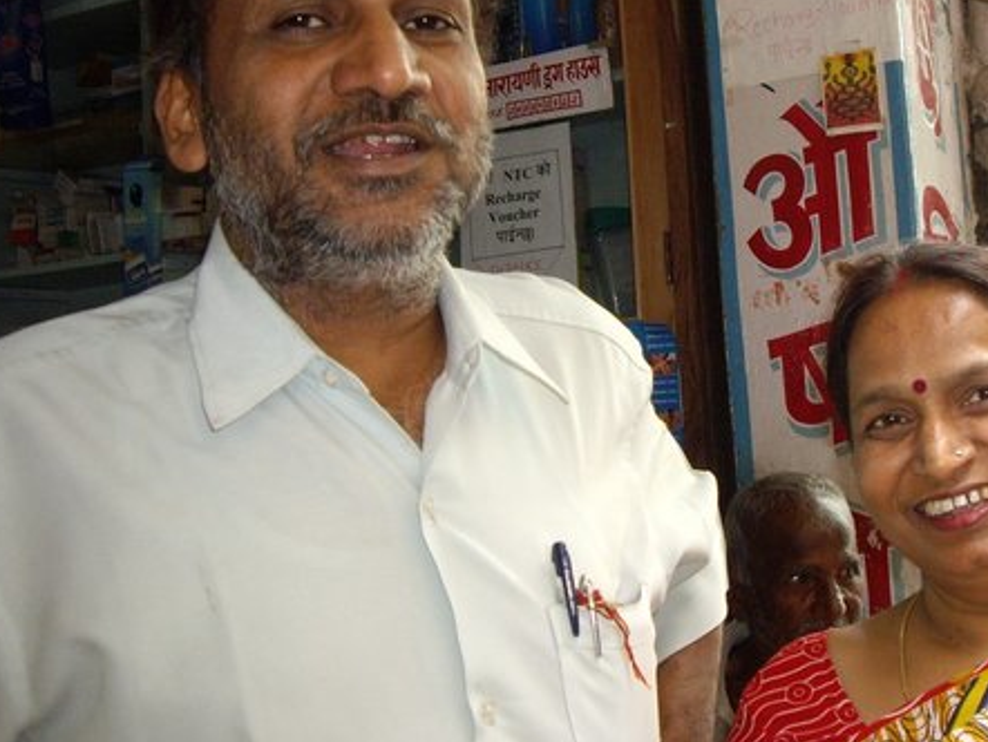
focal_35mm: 55
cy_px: 261
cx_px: 684
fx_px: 1571
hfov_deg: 34.5
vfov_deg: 26.5
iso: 200
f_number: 2.7
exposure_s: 1/50
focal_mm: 6.2
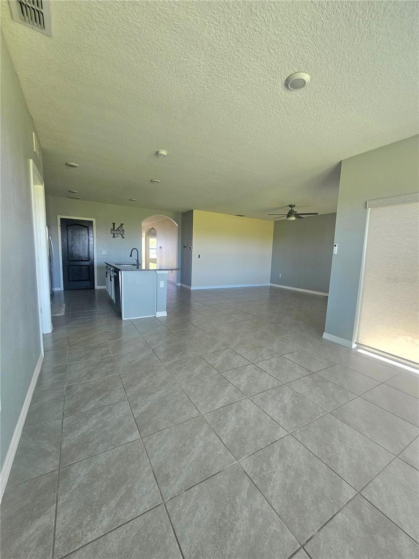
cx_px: 210
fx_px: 210
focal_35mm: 13
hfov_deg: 89.9
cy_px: 280
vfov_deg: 106.2
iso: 200
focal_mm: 2.2
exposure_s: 1/60.2
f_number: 2.2
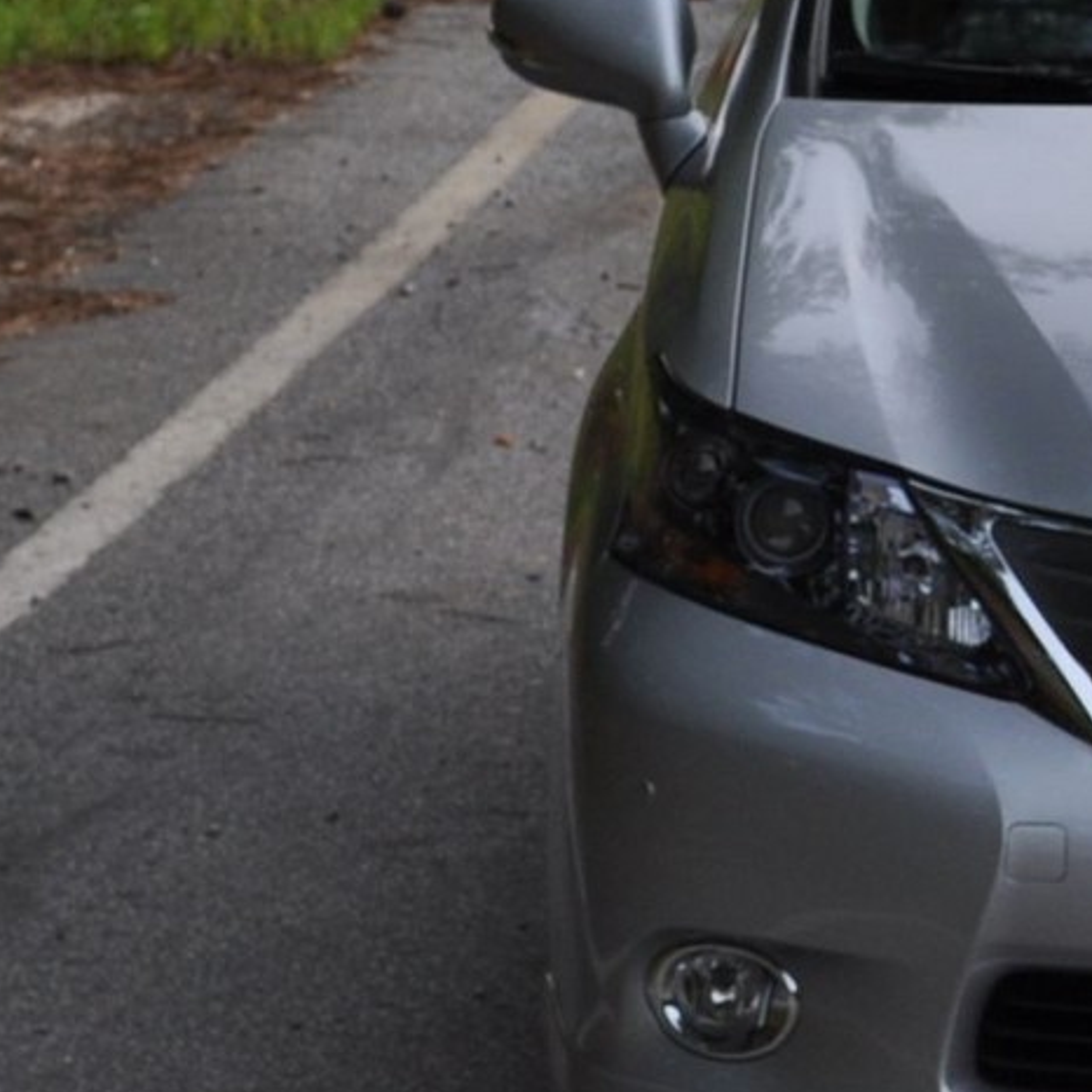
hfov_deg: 6.0
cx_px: 1617
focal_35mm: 287
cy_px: 280
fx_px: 10243
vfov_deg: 6.1
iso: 250
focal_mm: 42
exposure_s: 1/125
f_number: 5.6
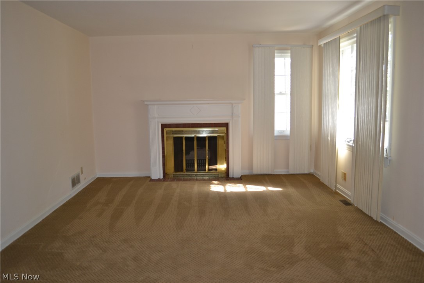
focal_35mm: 27
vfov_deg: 47.9
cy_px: 142
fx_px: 318
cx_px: 212
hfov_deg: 67.4
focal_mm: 18
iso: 400
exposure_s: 1/100
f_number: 4
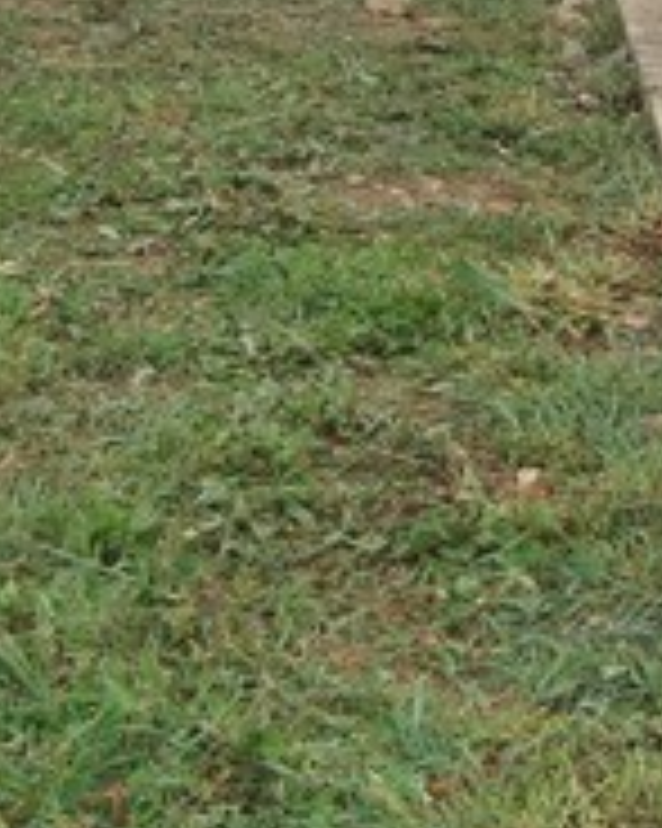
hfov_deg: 12.5
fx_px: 3015
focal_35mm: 123
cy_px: -250
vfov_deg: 14.9
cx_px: 572
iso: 100
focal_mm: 20
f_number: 7.1
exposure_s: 1/200
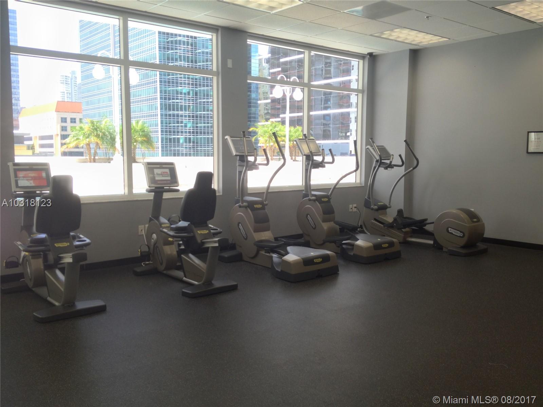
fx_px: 549
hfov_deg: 52.6
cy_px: 204
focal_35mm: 35
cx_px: 272
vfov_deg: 40.7
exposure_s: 1/40
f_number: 2.4
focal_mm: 4.28
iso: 64
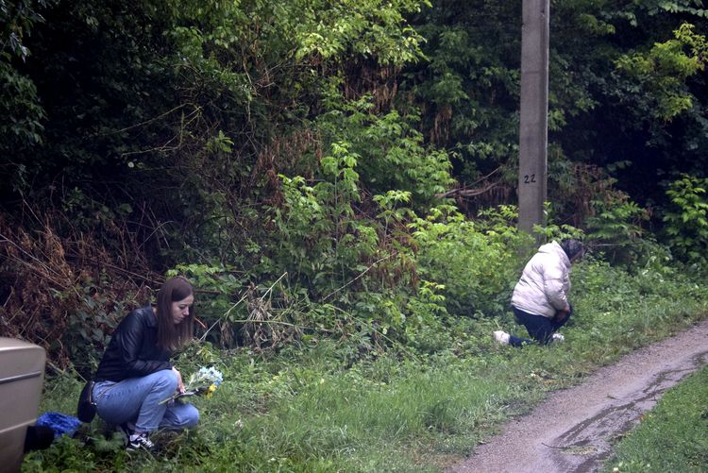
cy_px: 236
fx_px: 1623
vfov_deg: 16.6
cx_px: 354
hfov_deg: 24.6
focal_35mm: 82
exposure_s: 1/320
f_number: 5.6
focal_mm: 55
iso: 800
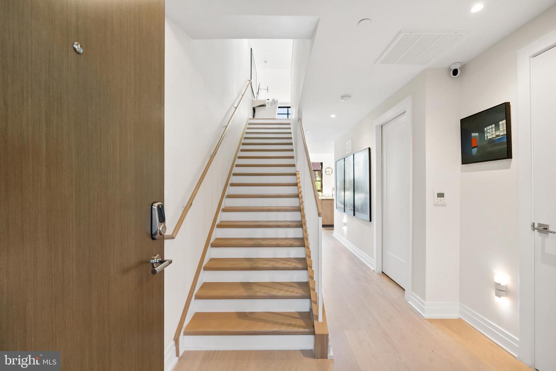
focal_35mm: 16
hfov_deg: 96.7
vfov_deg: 73.8
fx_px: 247
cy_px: 186
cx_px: 278
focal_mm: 16
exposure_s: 1/25
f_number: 4
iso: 1600
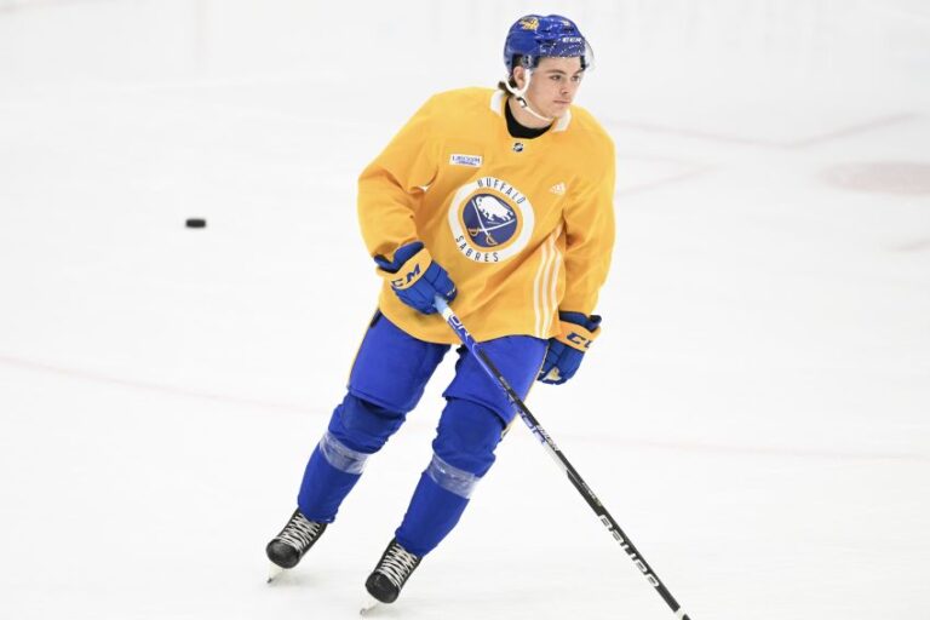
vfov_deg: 4.6
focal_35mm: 300
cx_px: 465
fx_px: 7749
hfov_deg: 6.9
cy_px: 310
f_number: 2.8
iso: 6400
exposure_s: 1/1600
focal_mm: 300
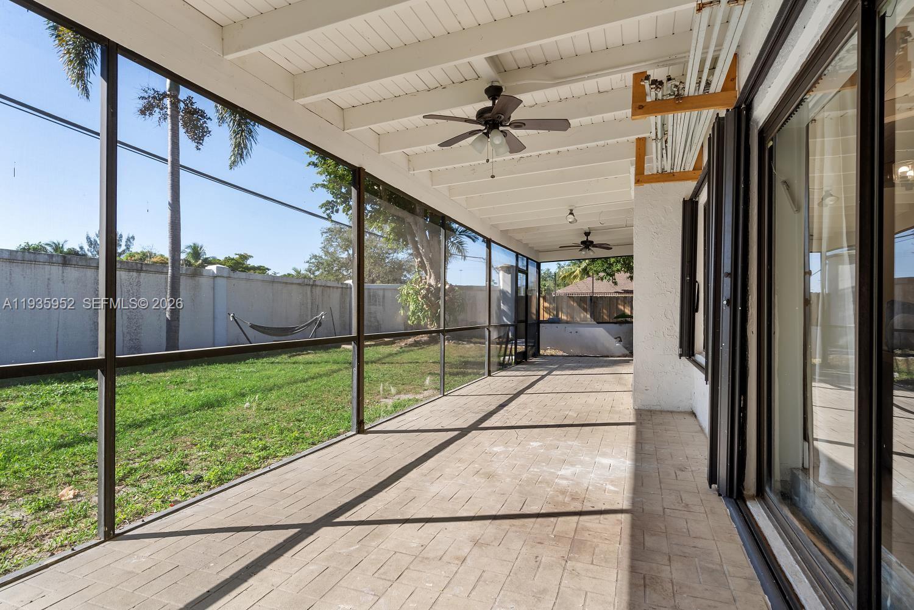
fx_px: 457
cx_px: 457
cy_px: 305
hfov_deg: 90.0
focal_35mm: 18
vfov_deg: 67.4
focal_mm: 18
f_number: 10
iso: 100
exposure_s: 1/60
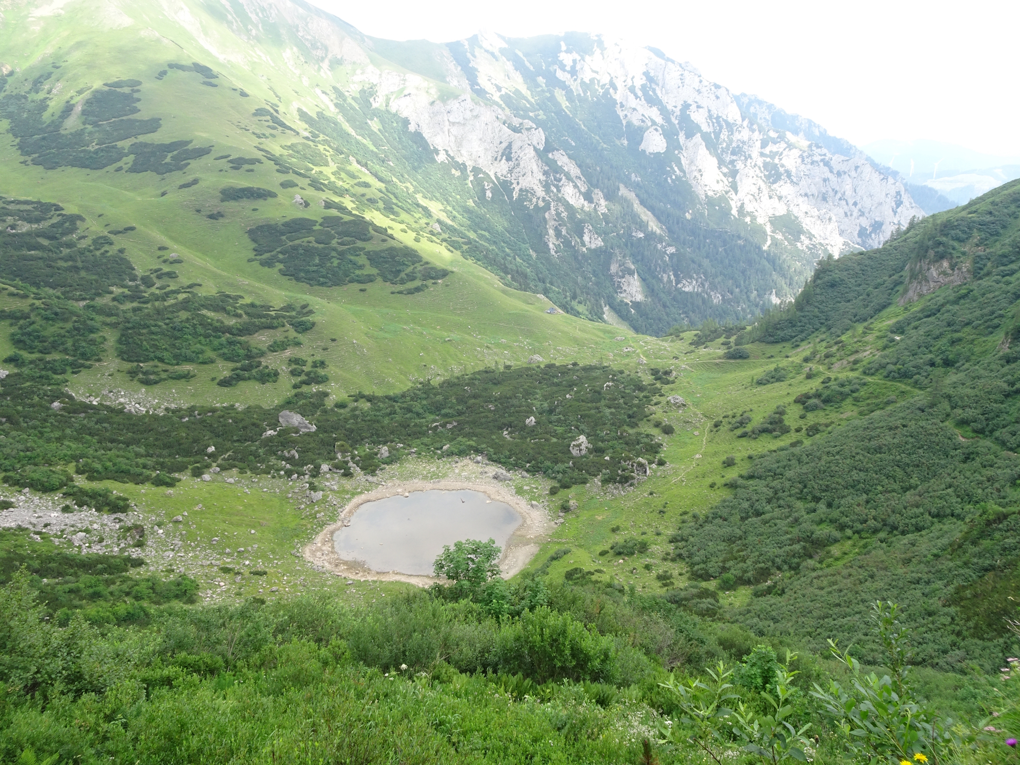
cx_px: 510
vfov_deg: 56.8
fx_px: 707
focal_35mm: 24
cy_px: 382
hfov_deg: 71.6
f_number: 3.5
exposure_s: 1/200
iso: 80
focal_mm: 4.1
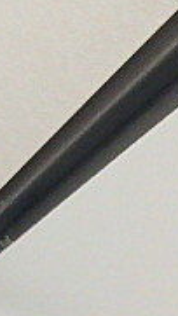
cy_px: -73
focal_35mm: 81
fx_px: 679
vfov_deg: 23.7
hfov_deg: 10.9
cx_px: -330
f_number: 3.5
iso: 800
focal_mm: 3.7
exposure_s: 1/25
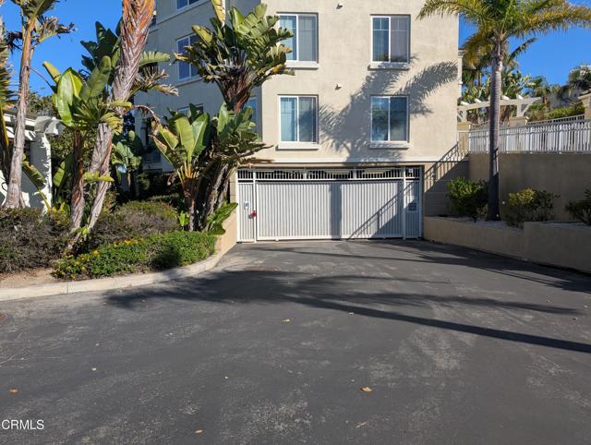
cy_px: 222
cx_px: 296
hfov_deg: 71.5
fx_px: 410
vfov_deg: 56.9
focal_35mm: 24
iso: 24
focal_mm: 6.9
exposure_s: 1/1418
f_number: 1.68
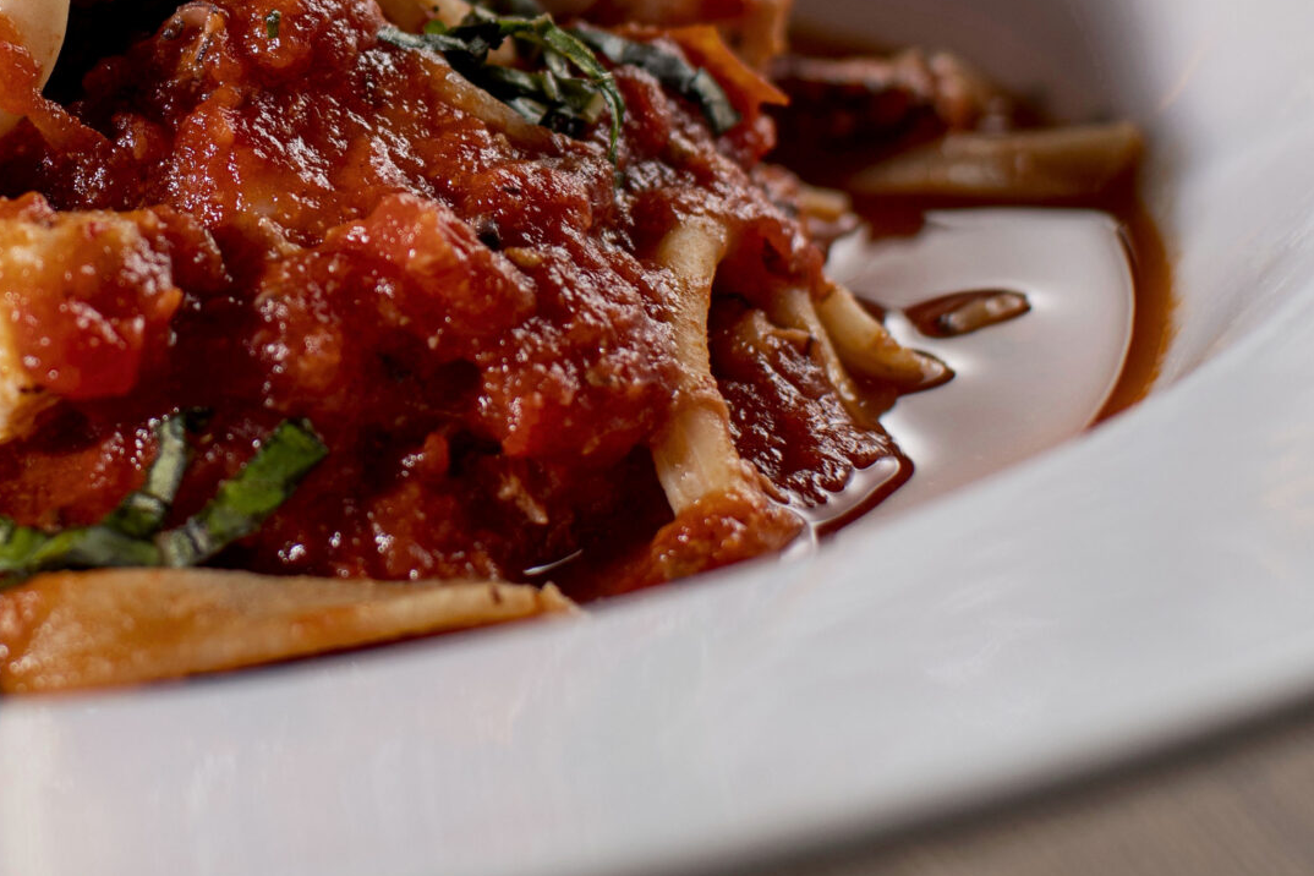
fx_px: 4526
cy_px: 8
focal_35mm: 124
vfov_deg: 11.0
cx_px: 288
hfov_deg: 16.4
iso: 50
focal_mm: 35
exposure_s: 1/60
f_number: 2.8
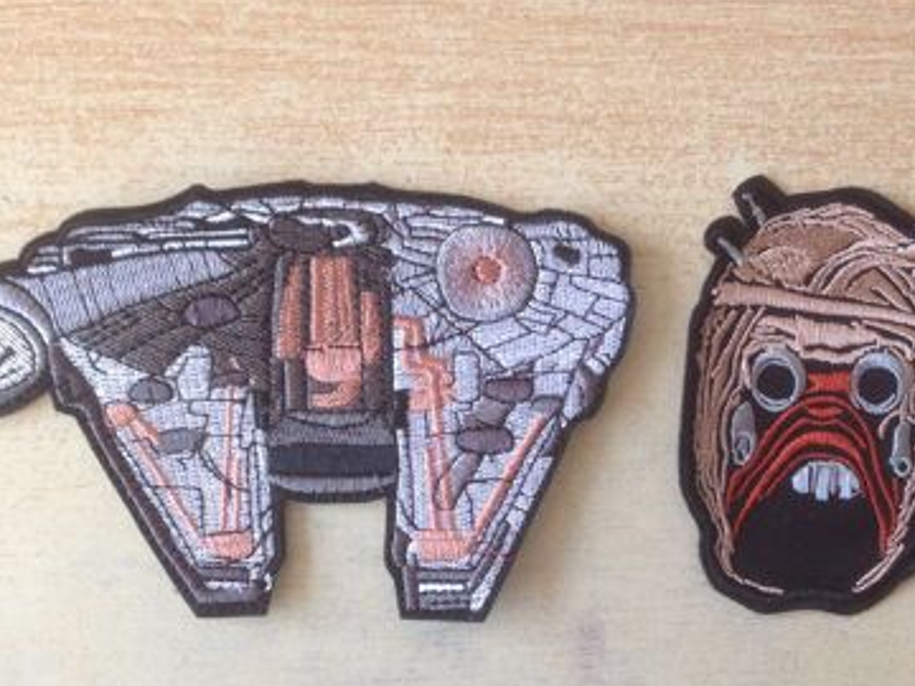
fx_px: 1163
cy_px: 417
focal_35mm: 44
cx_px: 483
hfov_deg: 42.9
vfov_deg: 32.8
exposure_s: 1/40
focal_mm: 4.12
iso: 50
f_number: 2.4
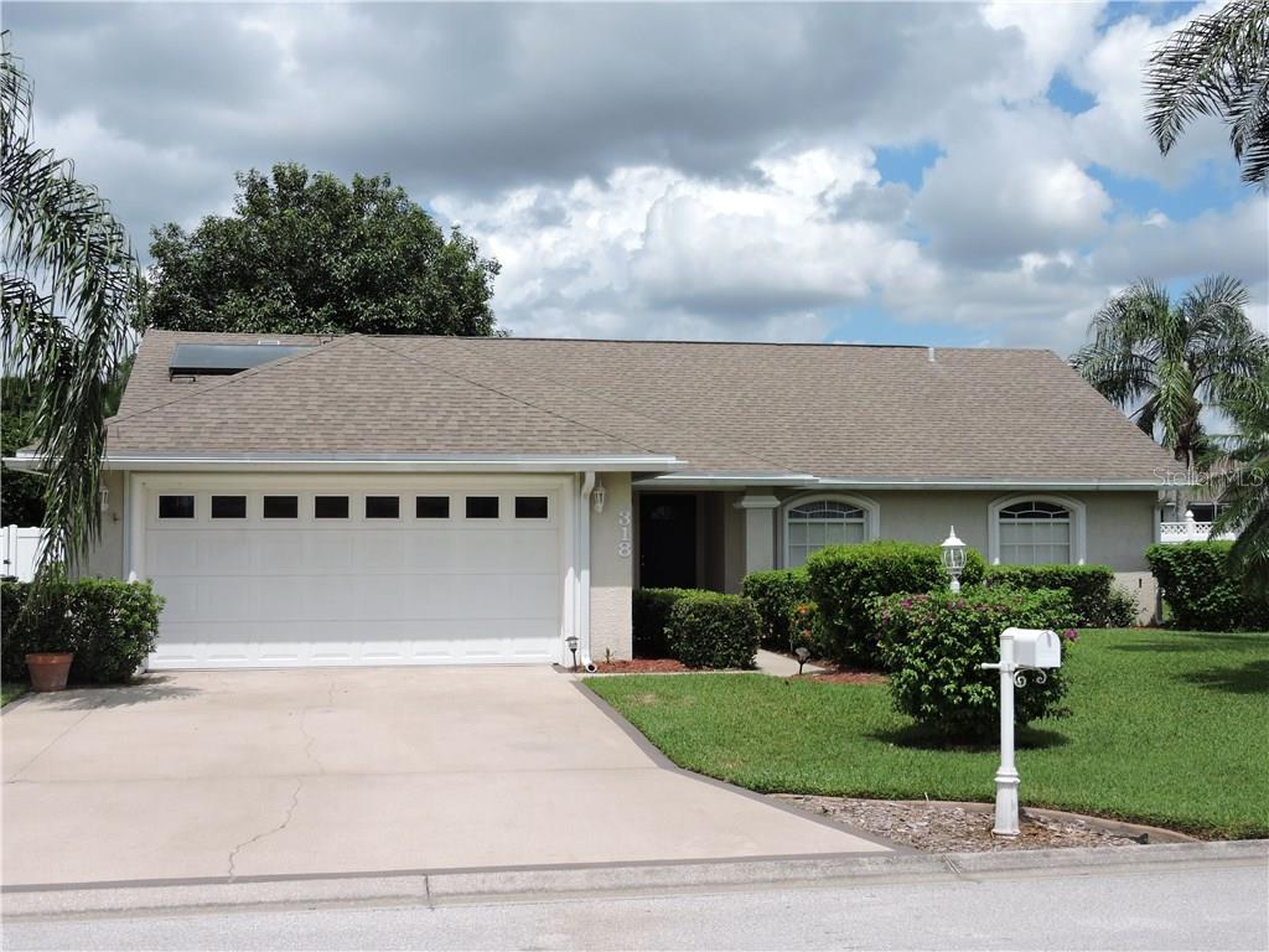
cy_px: 476
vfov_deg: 32.2
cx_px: 634
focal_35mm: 45
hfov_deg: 42.1
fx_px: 1650
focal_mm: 8.1
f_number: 4
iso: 100
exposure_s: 1/1250
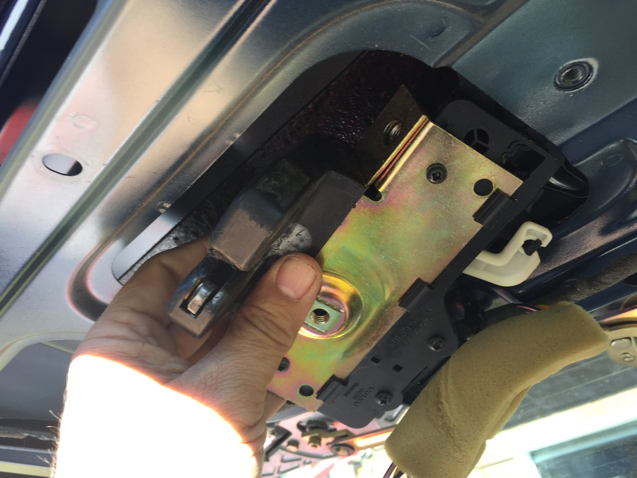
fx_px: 570
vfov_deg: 45.4
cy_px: 230
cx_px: 327
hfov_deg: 58.3
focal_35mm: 31
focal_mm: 4.15
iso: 32
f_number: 2.2
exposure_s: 1/120
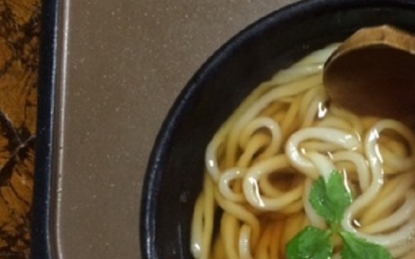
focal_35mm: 64
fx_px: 724
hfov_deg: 30.7
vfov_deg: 20.0
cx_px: 367
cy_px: 222
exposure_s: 1/30
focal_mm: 4.12
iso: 200
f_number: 2.2
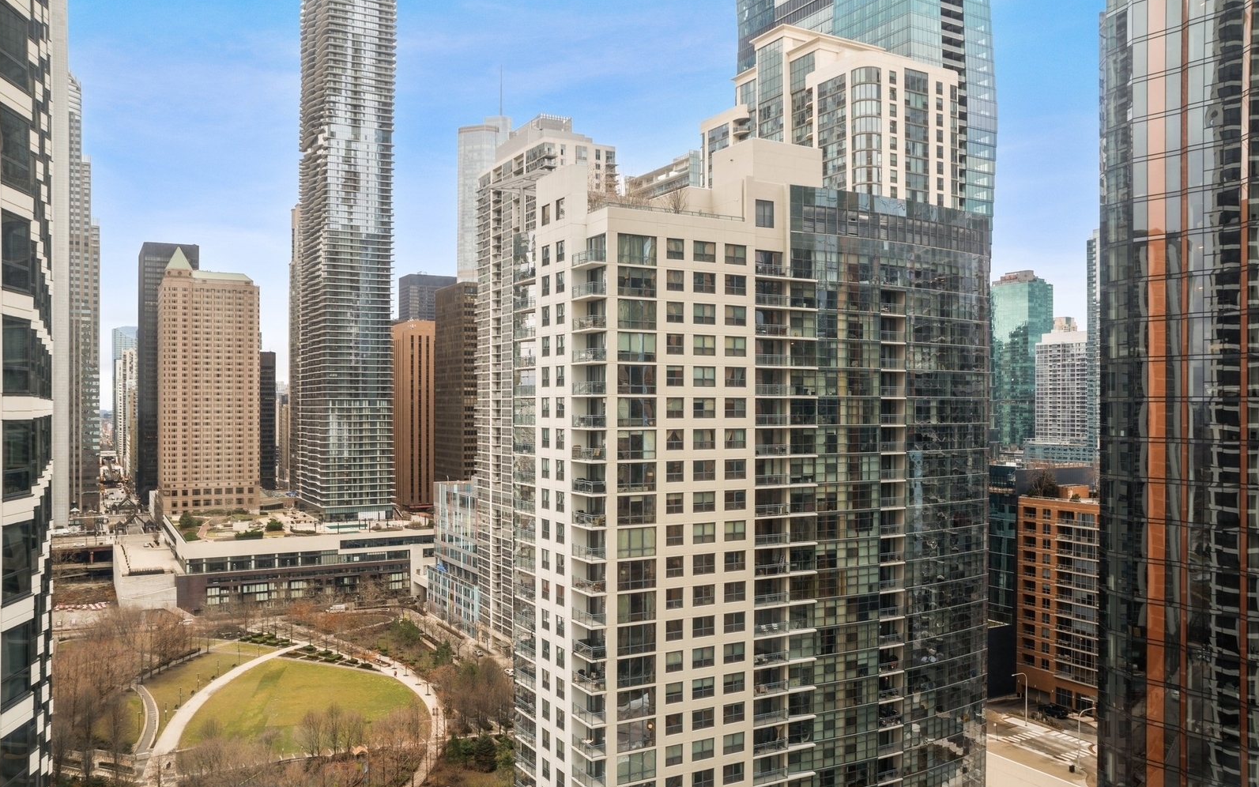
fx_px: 995
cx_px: 633
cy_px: 415
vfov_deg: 43.1
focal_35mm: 29
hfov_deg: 64.6
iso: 100
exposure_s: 1/20
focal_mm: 28
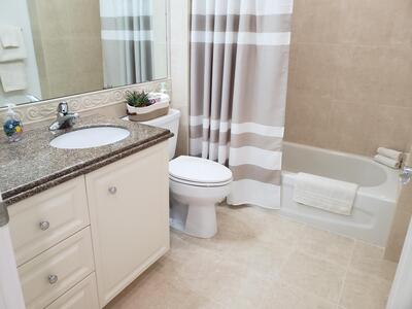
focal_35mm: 26
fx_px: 309
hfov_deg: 67.3
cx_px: 206
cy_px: 154
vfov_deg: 53.1
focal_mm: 4.3
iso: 250
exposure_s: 1/60
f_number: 2.4
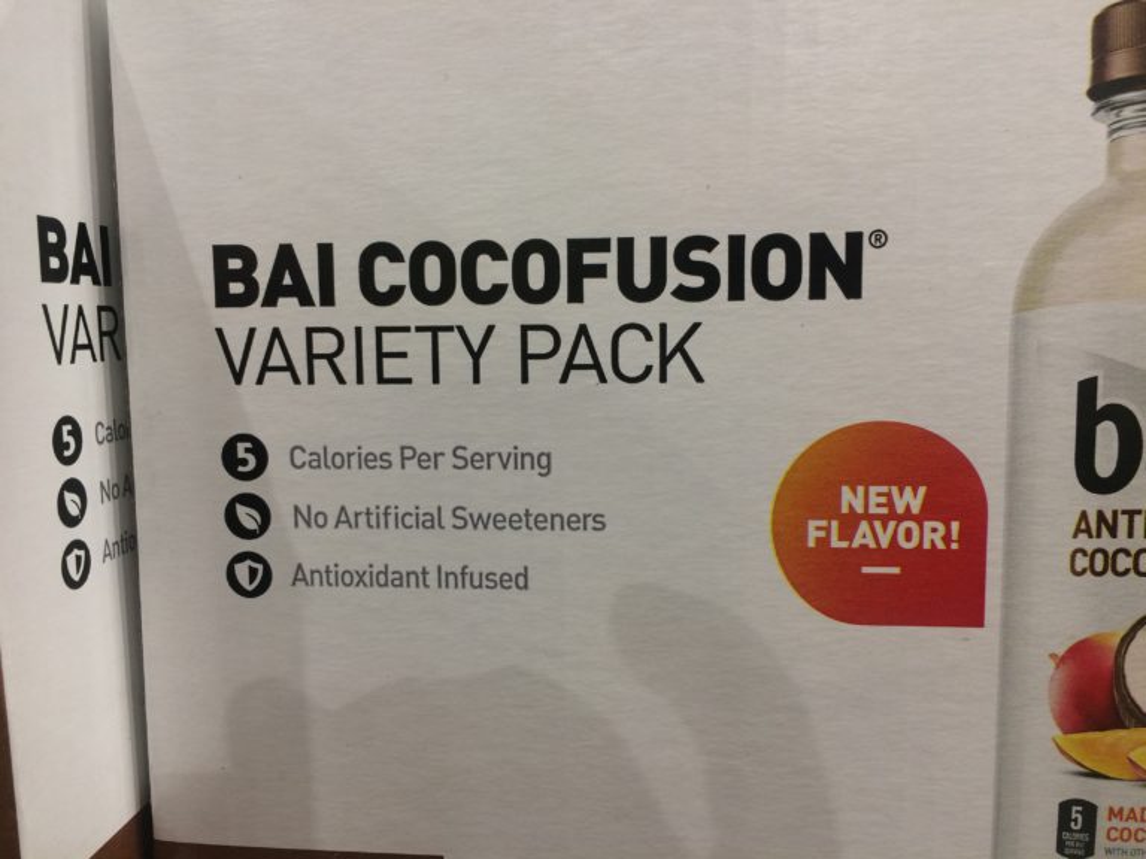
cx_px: 573
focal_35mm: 29
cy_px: 430
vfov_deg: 48.2
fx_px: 960
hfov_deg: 61.7
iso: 64
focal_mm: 4.15
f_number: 2.2
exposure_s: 1/30
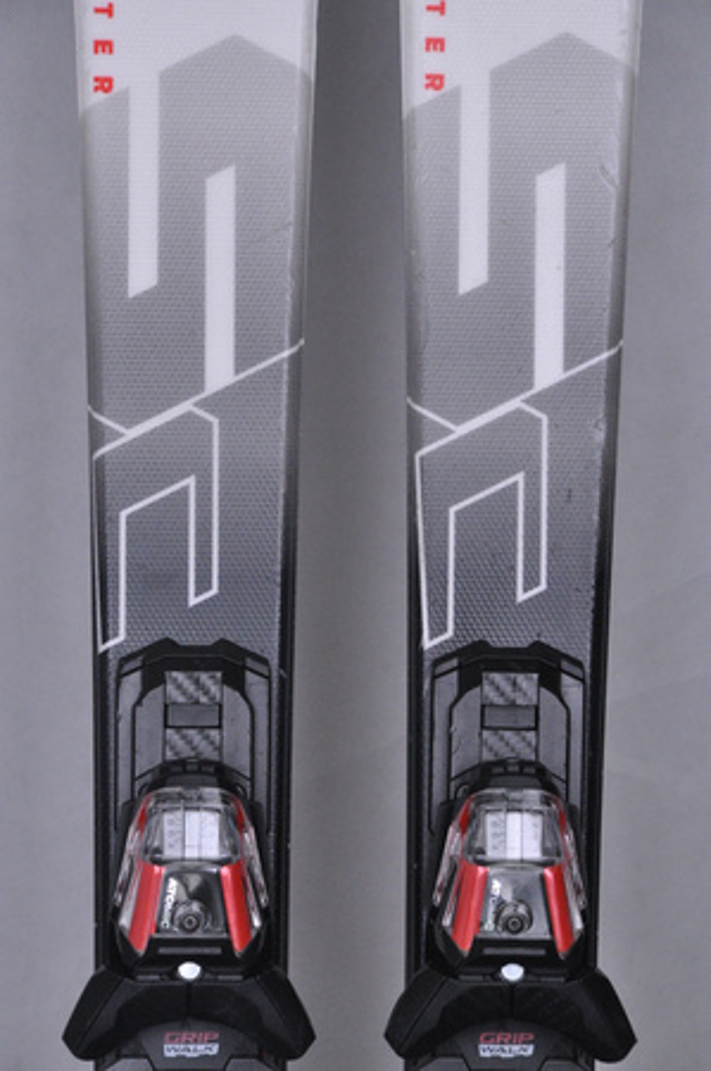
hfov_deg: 8.7
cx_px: 356
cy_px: 536
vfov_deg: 13.1
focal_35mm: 158
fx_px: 4676
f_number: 9.5
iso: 3200
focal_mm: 105
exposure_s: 1/125
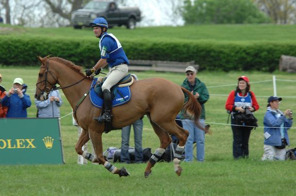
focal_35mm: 448
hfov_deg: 4.6
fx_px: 3677
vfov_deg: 3.1
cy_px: 90
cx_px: 133
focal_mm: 270
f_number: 5.6
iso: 400
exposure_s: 1/400
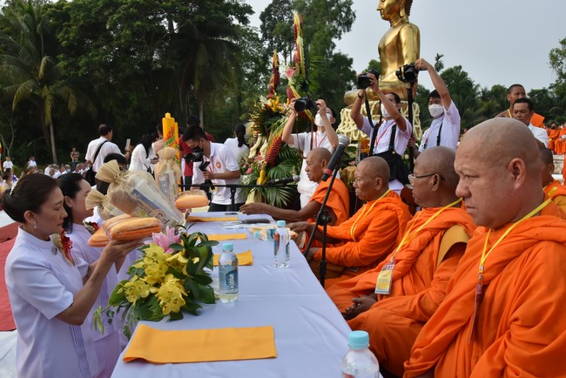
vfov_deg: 35.1
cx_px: 283
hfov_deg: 50.7
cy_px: 189
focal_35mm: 38
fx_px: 598
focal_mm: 38
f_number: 13
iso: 1600
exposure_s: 1/640
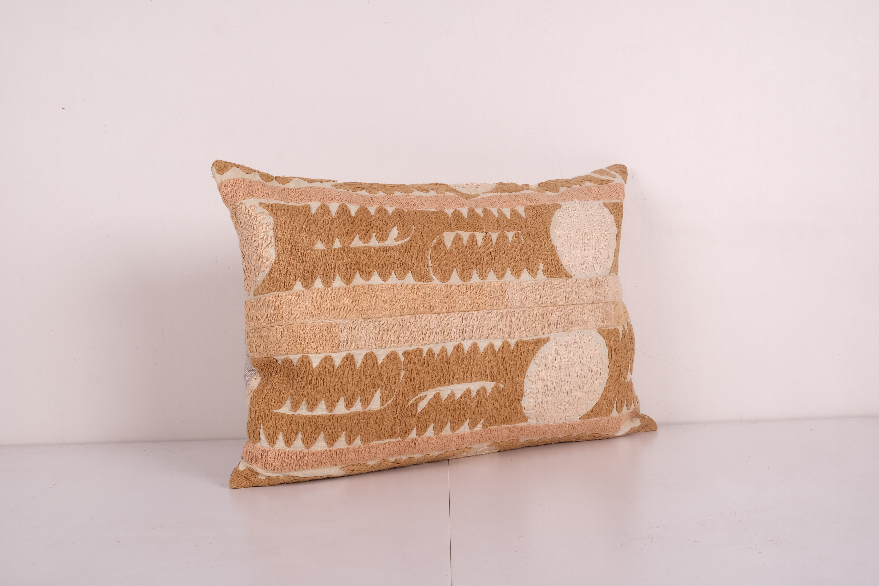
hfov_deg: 45.4
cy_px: 293
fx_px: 1050
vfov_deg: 31.2
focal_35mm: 43
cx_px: 440
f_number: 13
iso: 80
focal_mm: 28.9
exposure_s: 1/160
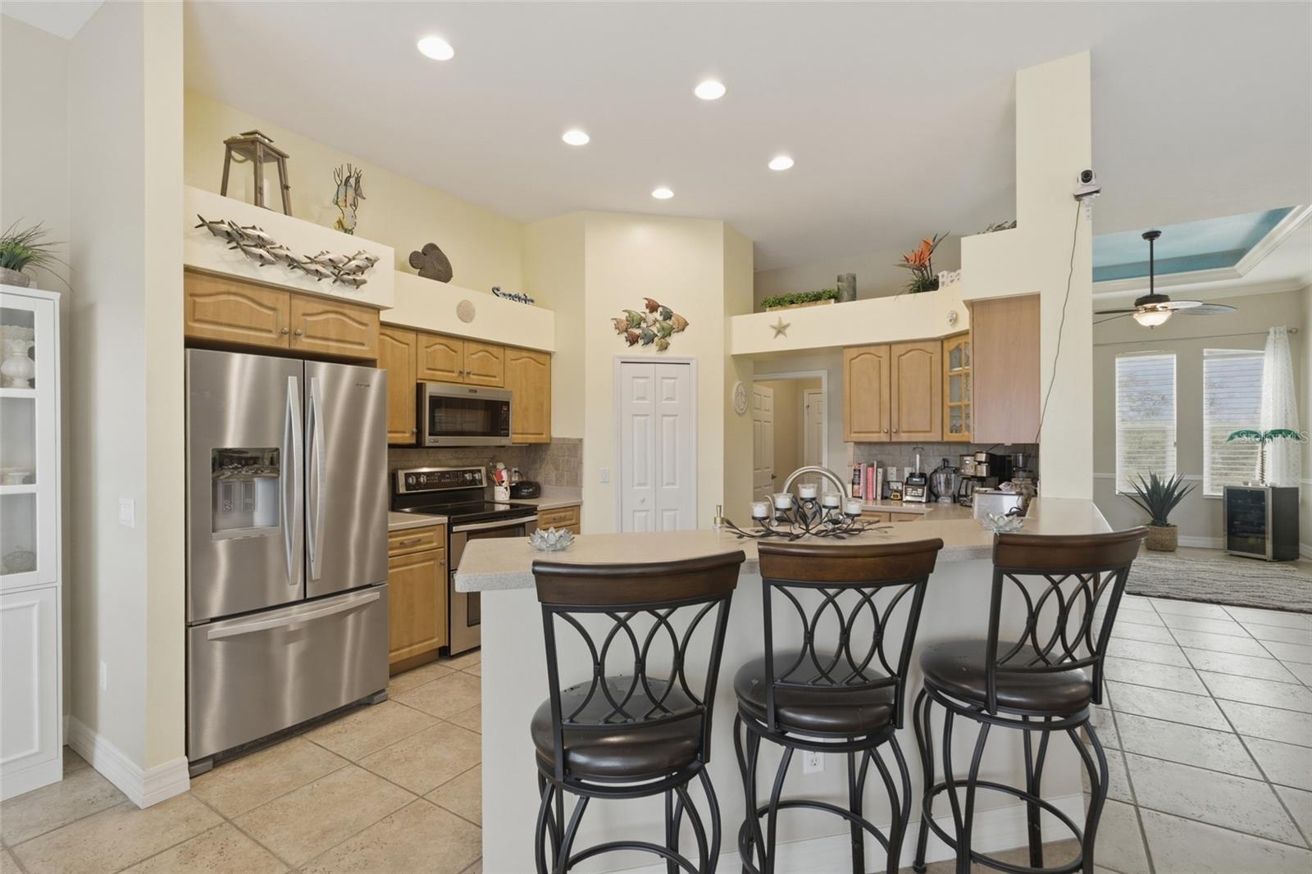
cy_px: 437
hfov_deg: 96.7
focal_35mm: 16
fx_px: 583
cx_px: 656
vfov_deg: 73.7
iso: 400
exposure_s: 1/8
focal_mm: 16
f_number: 9
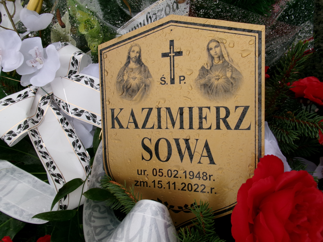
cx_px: 162
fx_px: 261
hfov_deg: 63.4
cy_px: 121
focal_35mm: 28
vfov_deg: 49.7
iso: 100
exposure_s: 1/85
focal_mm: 5.1
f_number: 3.9
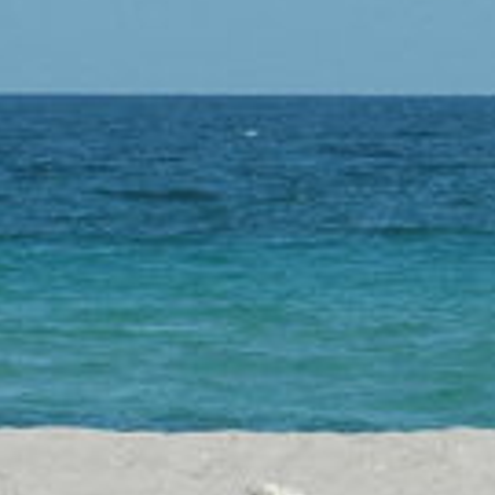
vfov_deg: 2.9
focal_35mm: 597
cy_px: 15
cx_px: 825
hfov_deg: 2.9
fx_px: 9658
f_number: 10
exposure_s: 1/400
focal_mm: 70
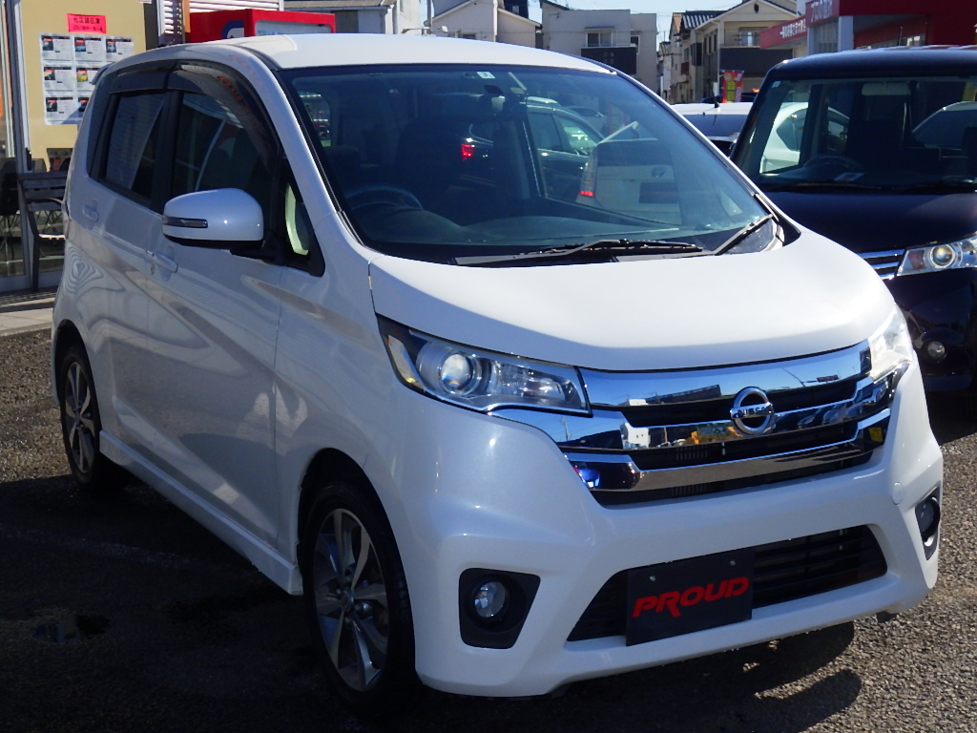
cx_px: 488
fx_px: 1439
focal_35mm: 51
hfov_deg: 37.5
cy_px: 366
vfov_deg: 28.6
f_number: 5.3
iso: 250
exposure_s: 1/1000
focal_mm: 9.1
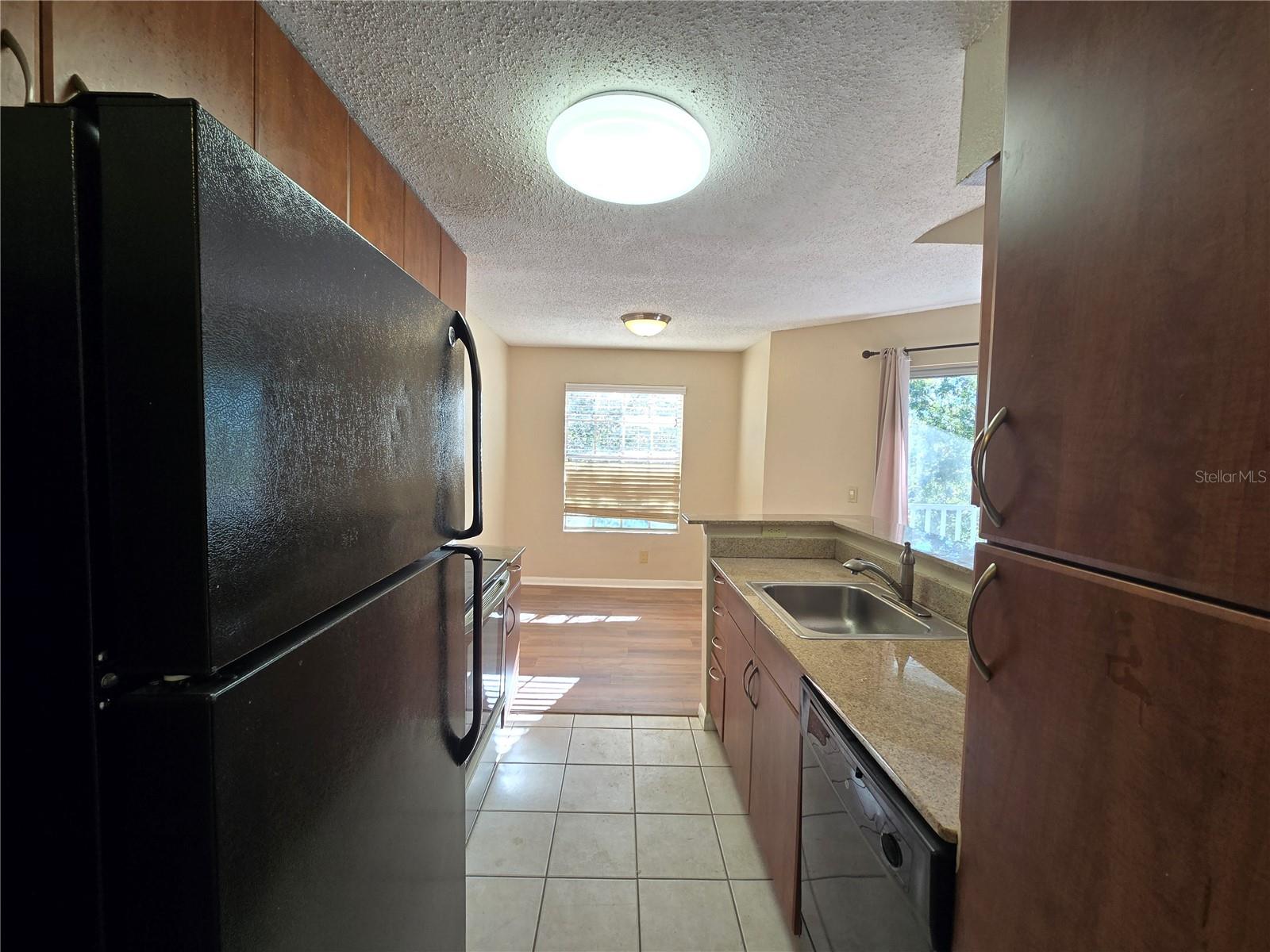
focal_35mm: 13
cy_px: 476
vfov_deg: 89.9
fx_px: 477
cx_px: 635
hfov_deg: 106.2
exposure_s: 1/60
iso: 50
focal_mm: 2.2
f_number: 2.2
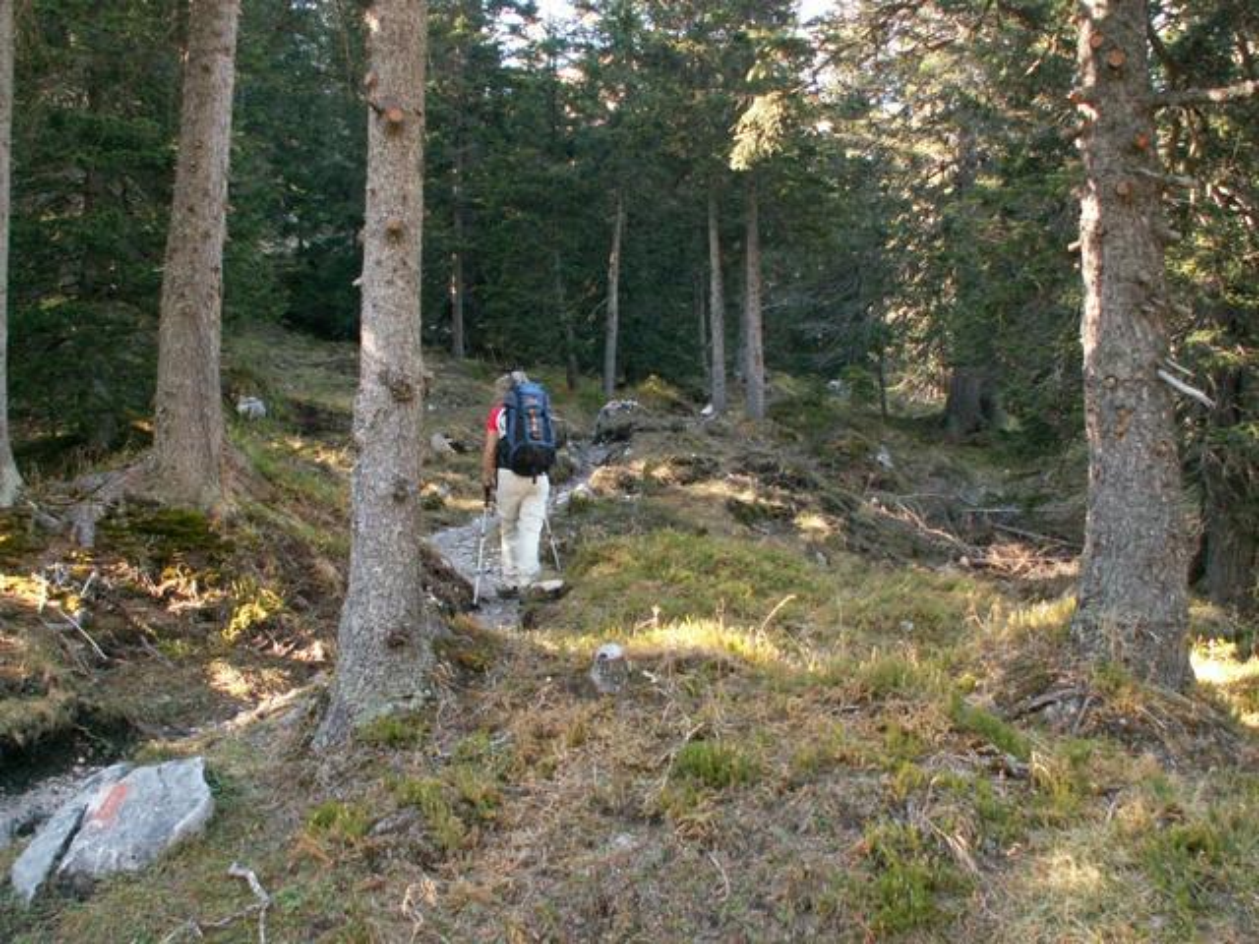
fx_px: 1273
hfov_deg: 52.6
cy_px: 472
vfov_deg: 40.7
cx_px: 630
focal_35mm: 35
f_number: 2.8
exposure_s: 1/40
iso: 125
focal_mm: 5.86
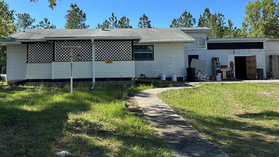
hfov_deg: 57.9
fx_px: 252
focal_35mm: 34
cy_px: 59
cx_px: 126
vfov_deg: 34.5
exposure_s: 1/2732
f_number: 1.78
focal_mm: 6.86
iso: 80
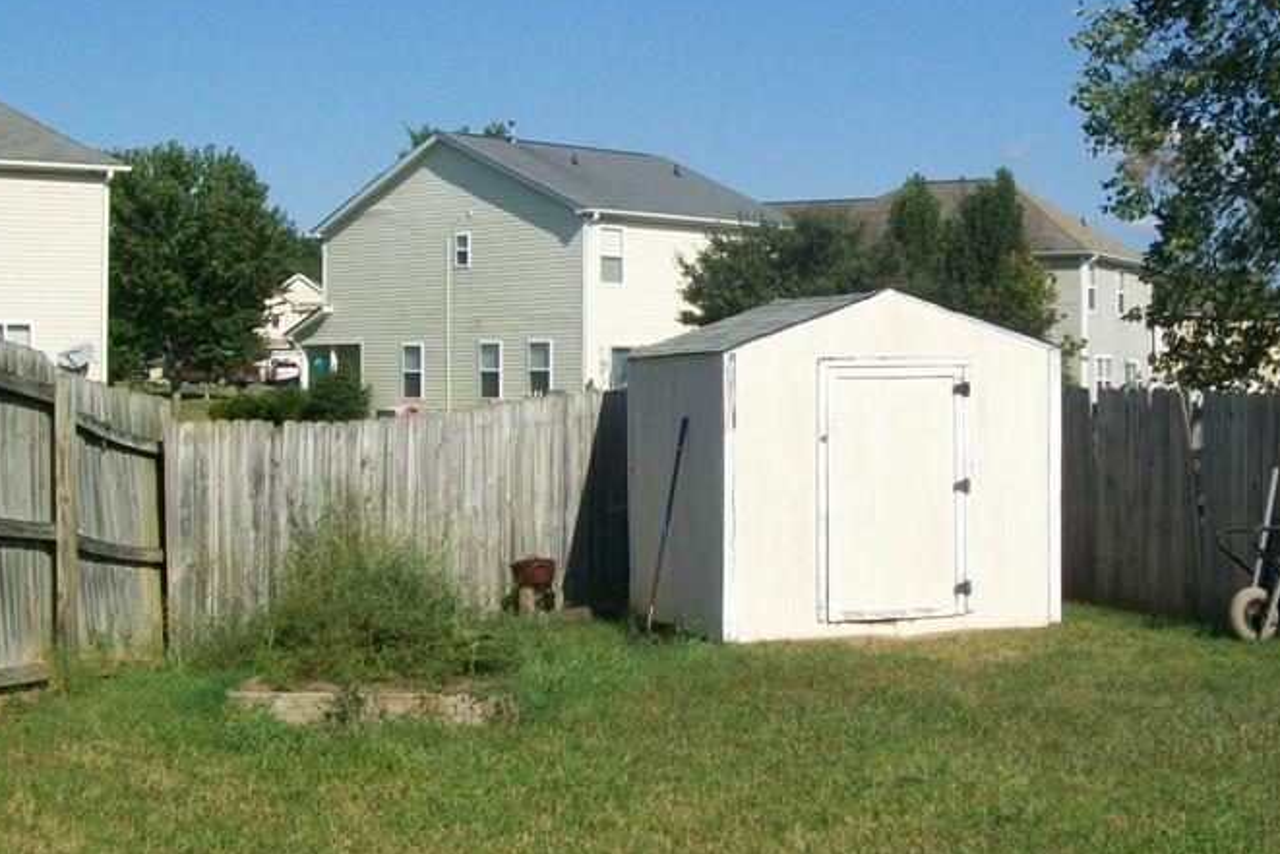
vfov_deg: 23.3
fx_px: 2063
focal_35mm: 58
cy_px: 320
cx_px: 813
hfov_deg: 34.3
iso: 64
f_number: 4.8
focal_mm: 6
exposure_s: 1/640
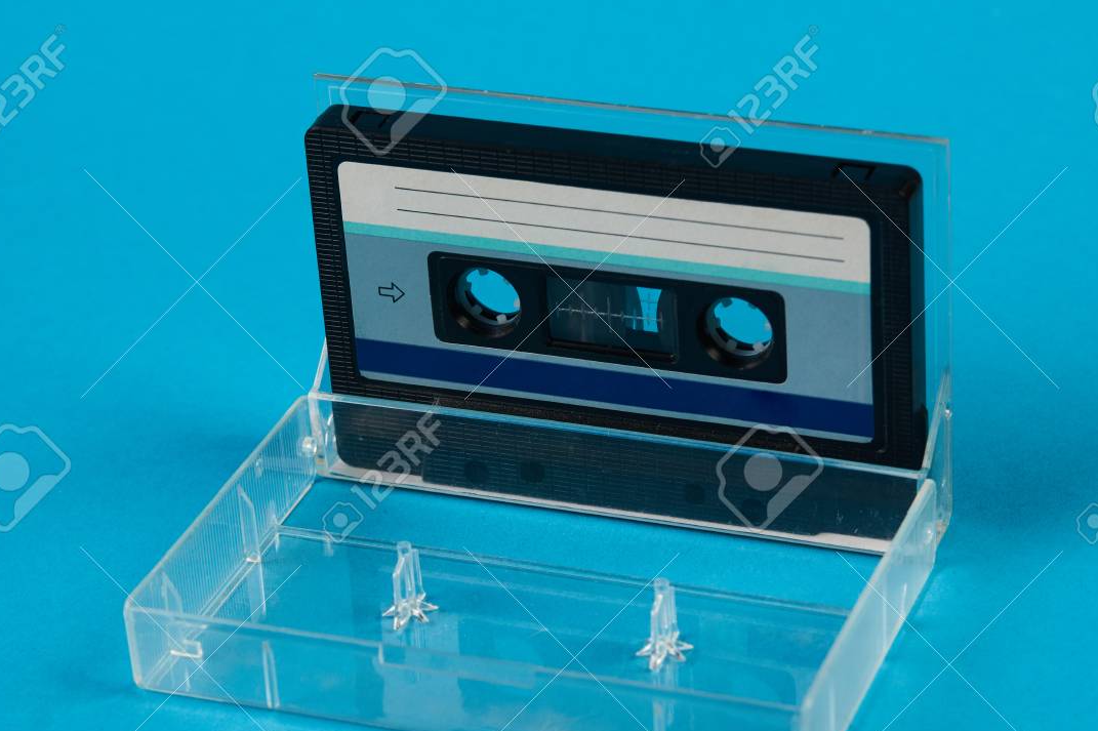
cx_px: 573
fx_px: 4164
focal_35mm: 137
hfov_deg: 15.0
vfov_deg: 10.0
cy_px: 436
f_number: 7.1
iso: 100
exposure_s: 1/100
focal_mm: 75
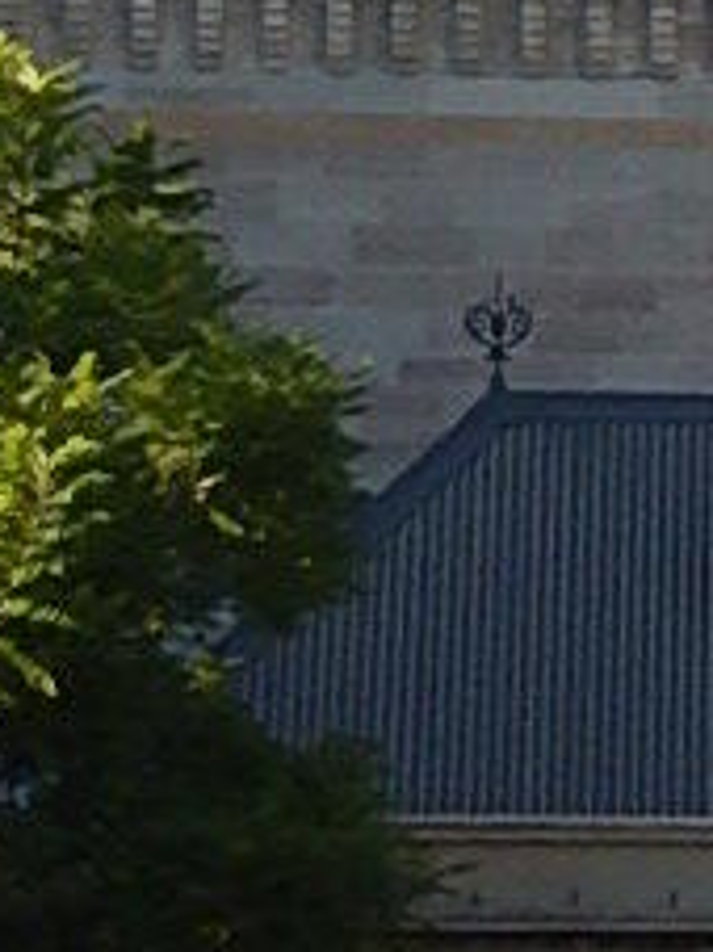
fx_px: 9896
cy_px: 88
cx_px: 1820
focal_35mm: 360
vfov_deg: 5.5
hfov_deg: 4.0
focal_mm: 9.2
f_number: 4.5
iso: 125
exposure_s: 1/400
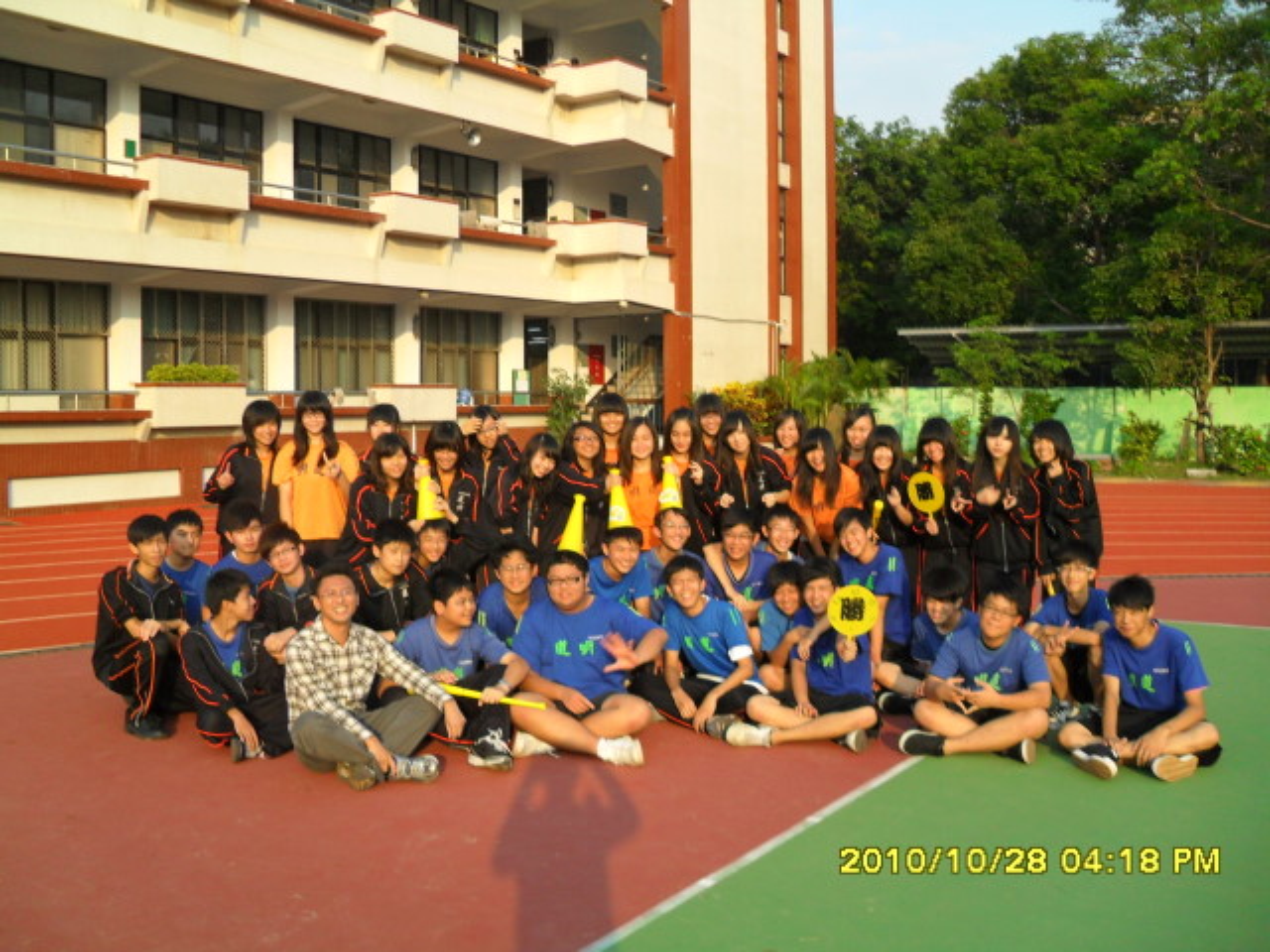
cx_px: 635
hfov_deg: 52.6
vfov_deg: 40.7
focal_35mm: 35
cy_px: 476
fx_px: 1284
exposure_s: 1/60
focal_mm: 6.2
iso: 100
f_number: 8.9
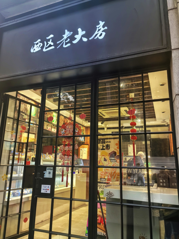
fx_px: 186
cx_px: 90
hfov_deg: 51.4
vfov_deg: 65.3
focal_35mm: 27
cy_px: 120
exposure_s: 1/100
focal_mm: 5.75
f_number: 2
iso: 100
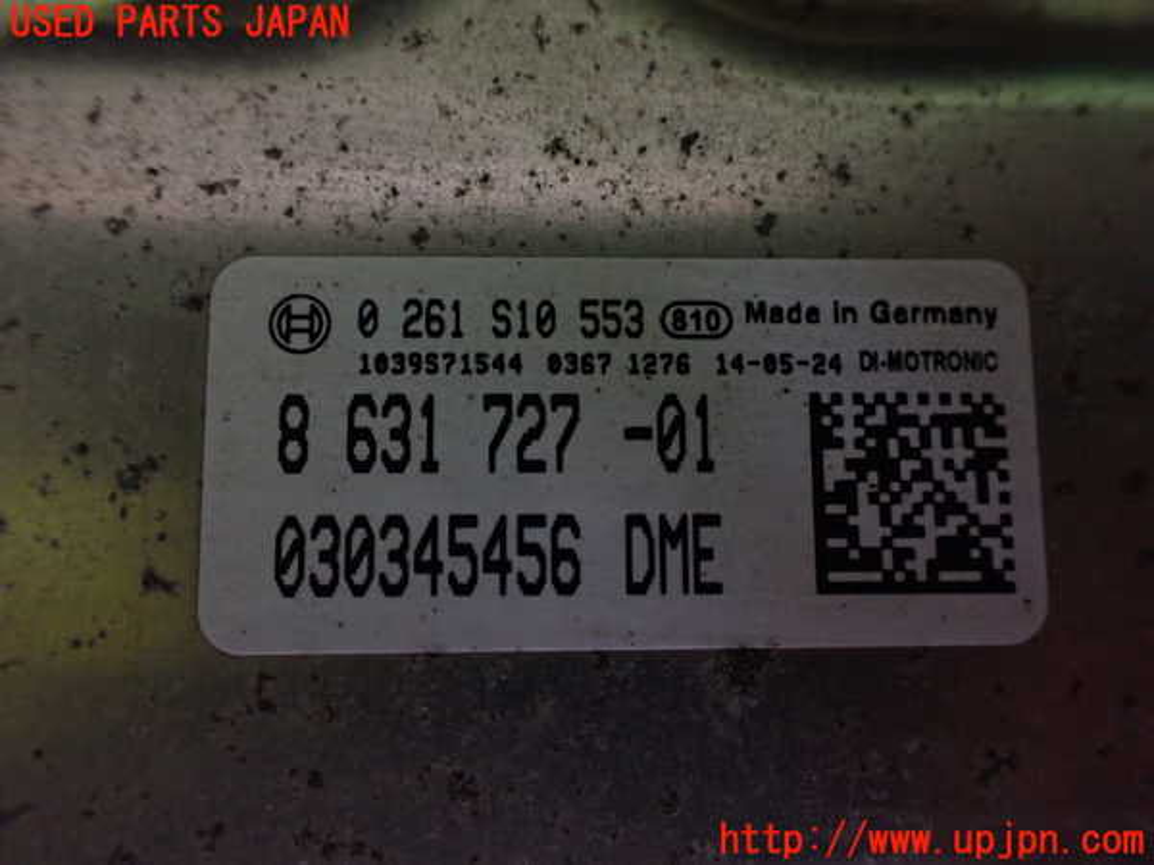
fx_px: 1000
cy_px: 432
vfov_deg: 46.8
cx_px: 577
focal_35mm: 30
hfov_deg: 60.0
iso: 800
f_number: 2.3
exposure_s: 1/30
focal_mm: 5.4
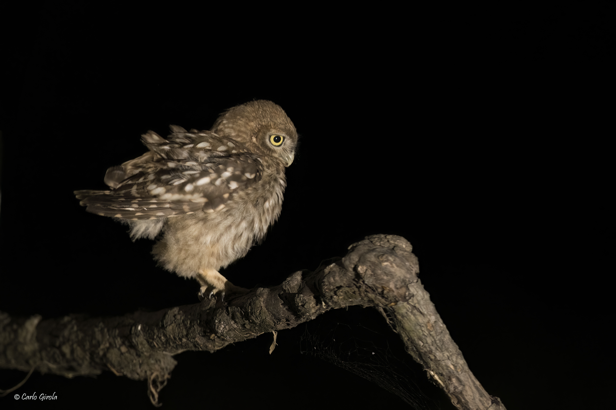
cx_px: 308
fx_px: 10266
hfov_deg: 3.4
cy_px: 205
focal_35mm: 600
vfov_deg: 2.3
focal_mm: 600
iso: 2000
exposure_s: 1/250
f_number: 7.1
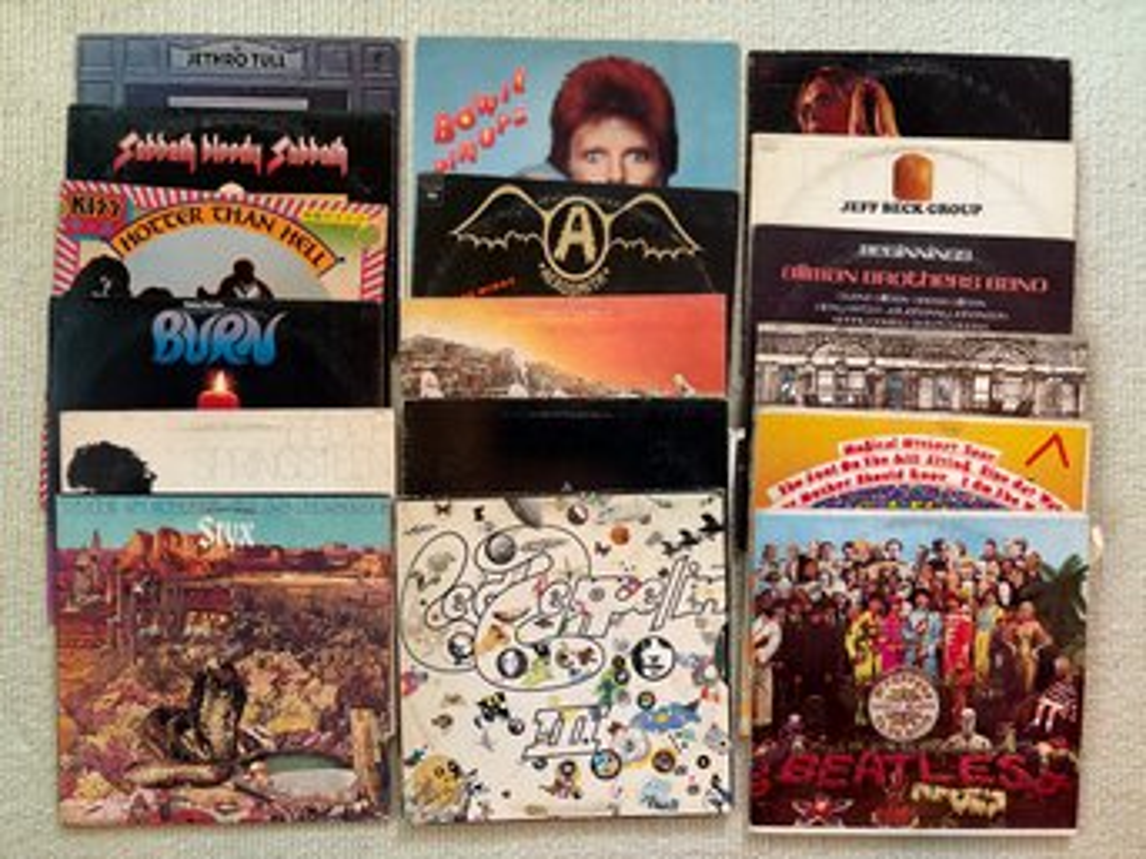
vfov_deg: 53.0
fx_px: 860
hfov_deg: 67.3
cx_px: 573
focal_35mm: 26
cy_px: 430
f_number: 1.6
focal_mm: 5.96
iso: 250
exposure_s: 1/60
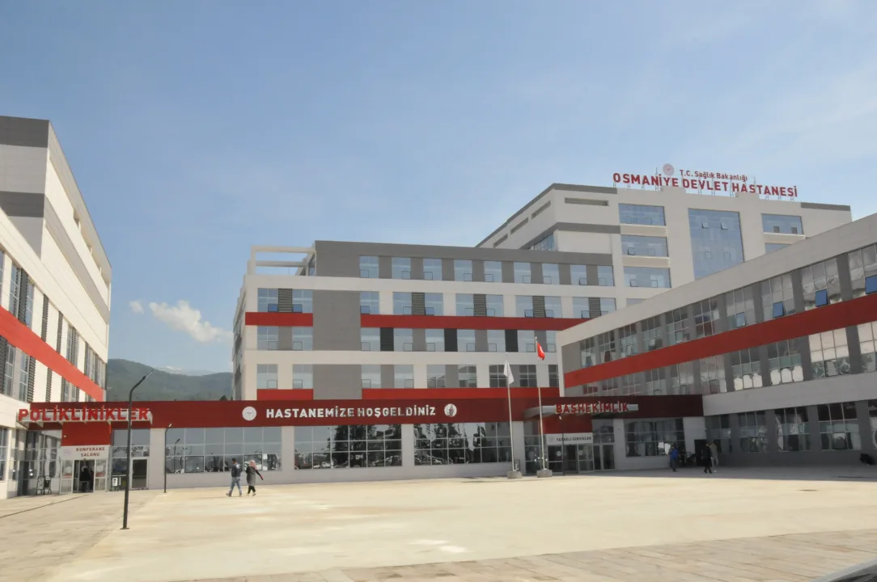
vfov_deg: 39.9
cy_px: 291
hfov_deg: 57.3
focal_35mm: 33
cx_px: 438
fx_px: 803
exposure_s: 1/320
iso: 800
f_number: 25
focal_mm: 22
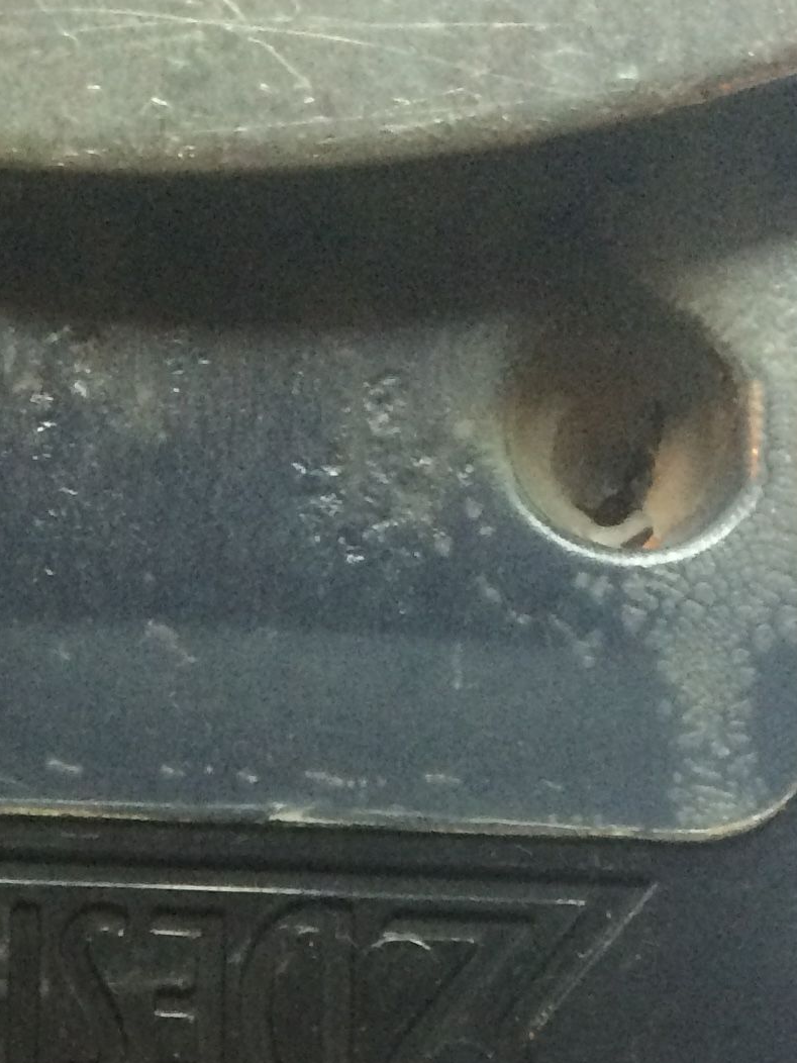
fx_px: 2763
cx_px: 167
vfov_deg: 19.2
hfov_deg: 16.3
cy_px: 1576
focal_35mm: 90
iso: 160
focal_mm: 4.15
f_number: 2.2
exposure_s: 1/30
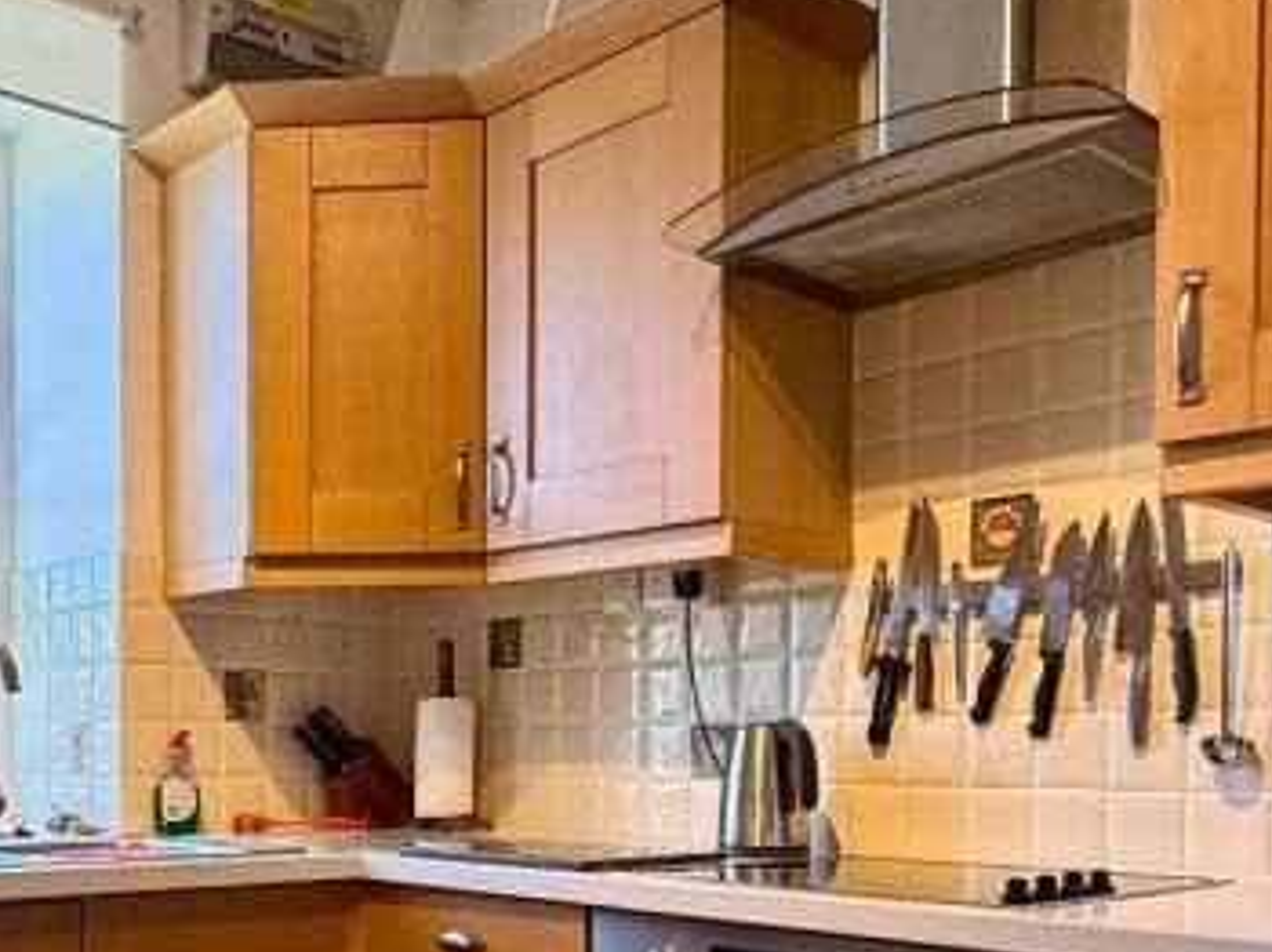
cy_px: 788
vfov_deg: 33.8
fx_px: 1506
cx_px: 429
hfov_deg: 45.1
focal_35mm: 41
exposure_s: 1/100
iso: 125
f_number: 2.2
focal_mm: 2.22
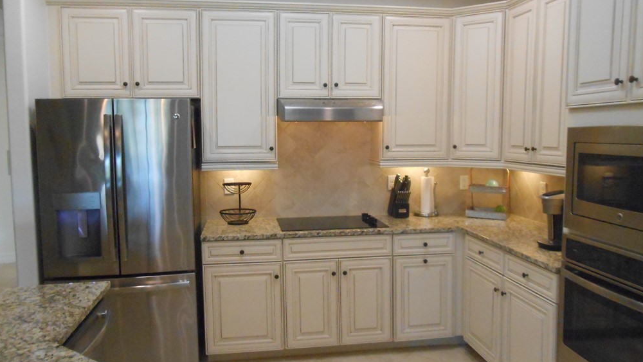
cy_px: 184
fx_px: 495
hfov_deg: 66.1
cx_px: 321
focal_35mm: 29
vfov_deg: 40.2
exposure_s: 1/80
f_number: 3.5
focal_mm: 4.6
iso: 800
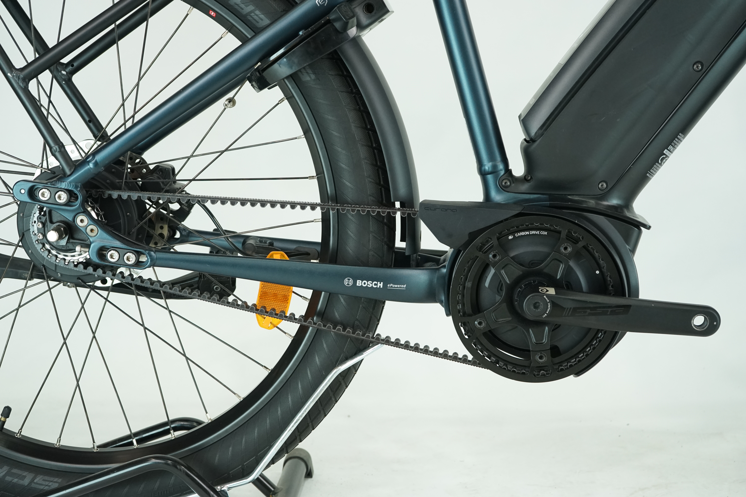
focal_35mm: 54
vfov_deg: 25.1
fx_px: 1119
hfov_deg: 36.9
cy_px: 248
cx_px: 373
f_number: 5.6
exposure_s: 1/200
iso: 1600
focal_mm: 54
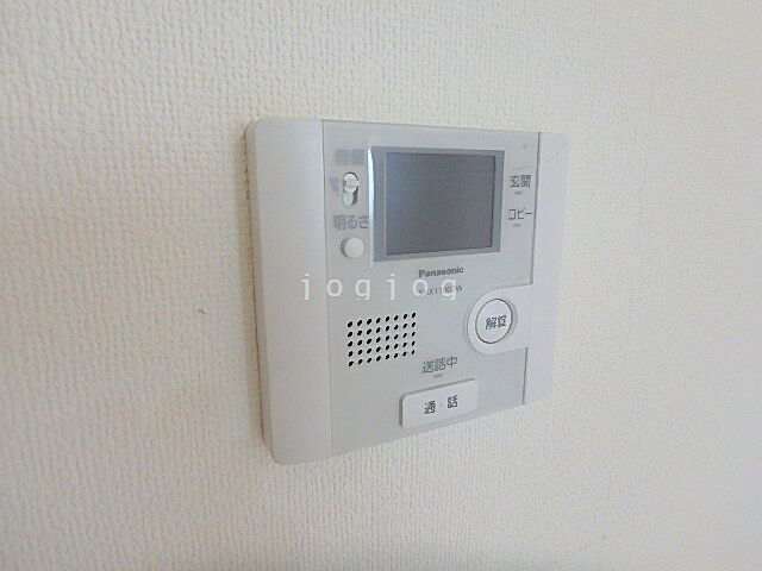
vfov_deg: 63.4
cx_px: 381
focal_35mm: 21
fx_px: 462
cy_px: 286
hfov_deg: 79.0
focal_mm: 3.7
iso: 400
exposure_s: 1/30
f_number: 3.5
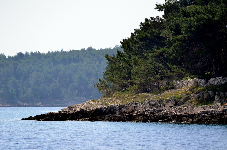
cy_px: 75
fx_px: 2359
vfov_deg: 3.6
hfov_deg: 5.5
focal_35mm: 375
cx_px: 114
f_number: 5.6
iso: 1400
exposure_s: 1/8000
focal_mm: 250
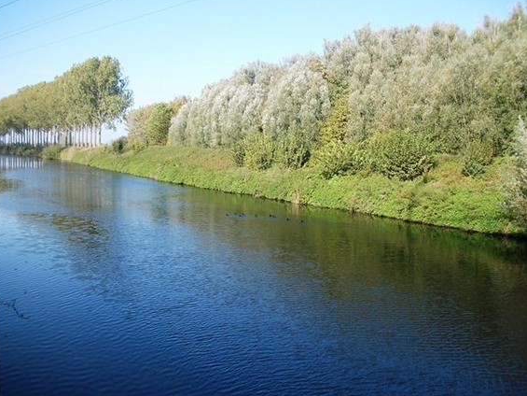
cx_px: 258
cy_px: 204
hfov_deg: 53.9
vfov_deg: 41.8
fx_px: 518
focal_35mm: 34
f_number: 2.9
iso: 80
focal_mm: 5.7
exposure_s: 1/500
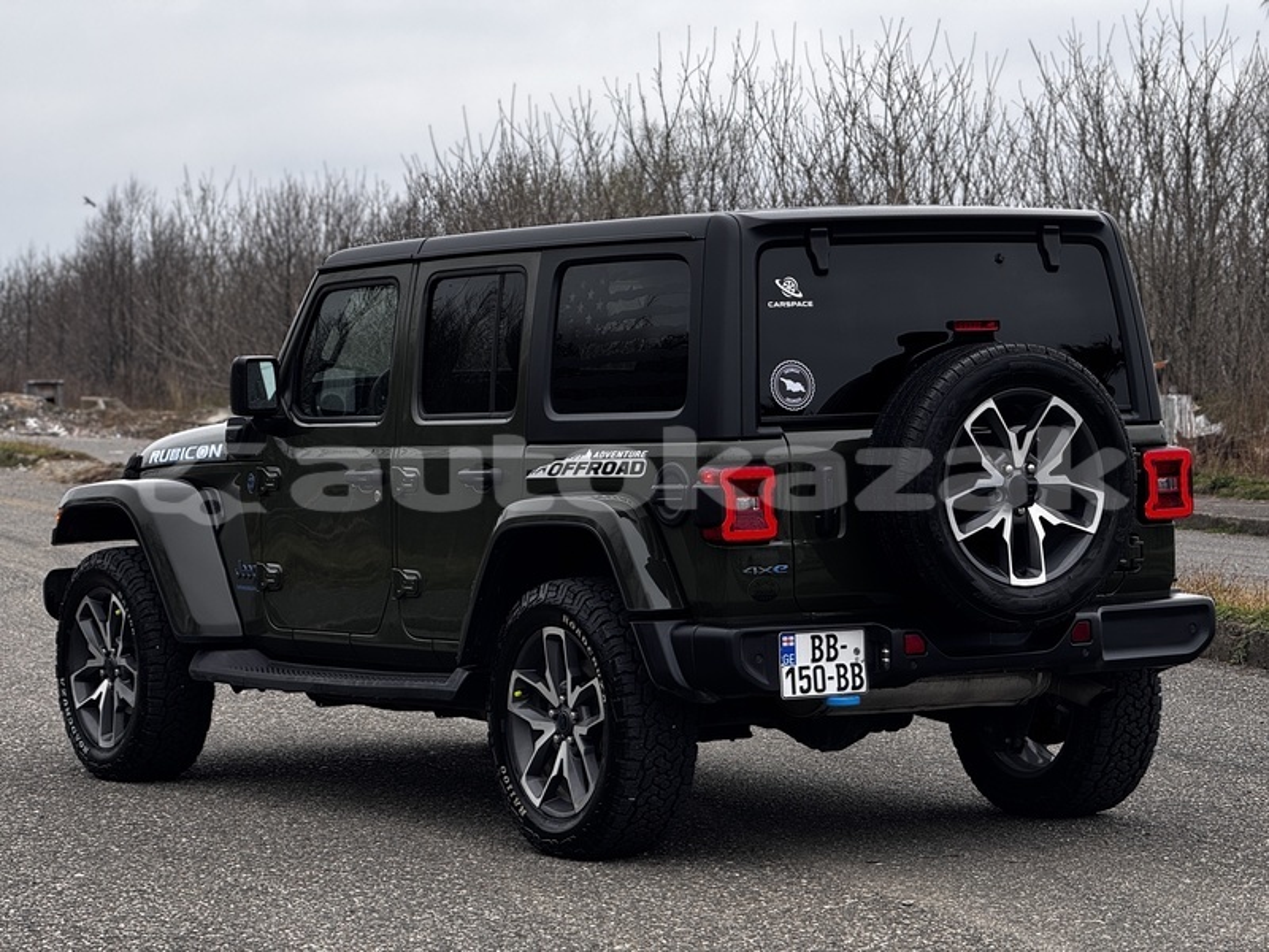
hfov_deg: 16.4
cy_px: 476
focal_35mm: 120
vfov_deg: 12.3
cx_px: 634
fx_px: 4399
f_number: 2.8
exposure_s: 1/203
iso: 50
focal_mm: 15.66
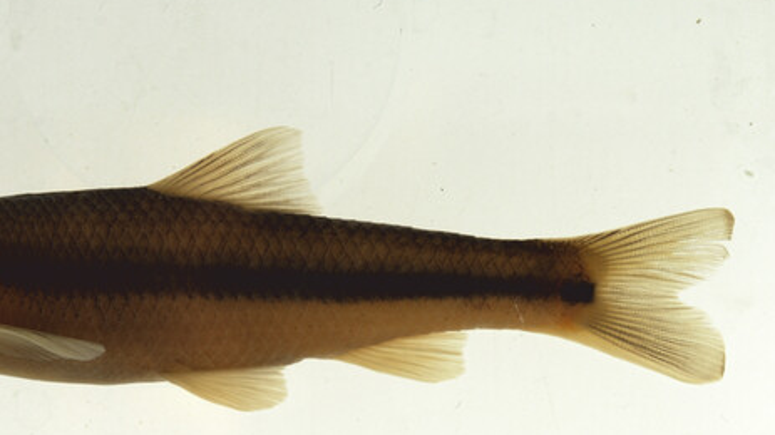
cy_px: 458
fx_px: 3348
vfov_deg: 7.4
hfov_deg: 13.1
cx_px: 616
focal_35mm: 163
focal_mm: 60
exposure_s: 1/200
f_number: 10
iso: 100
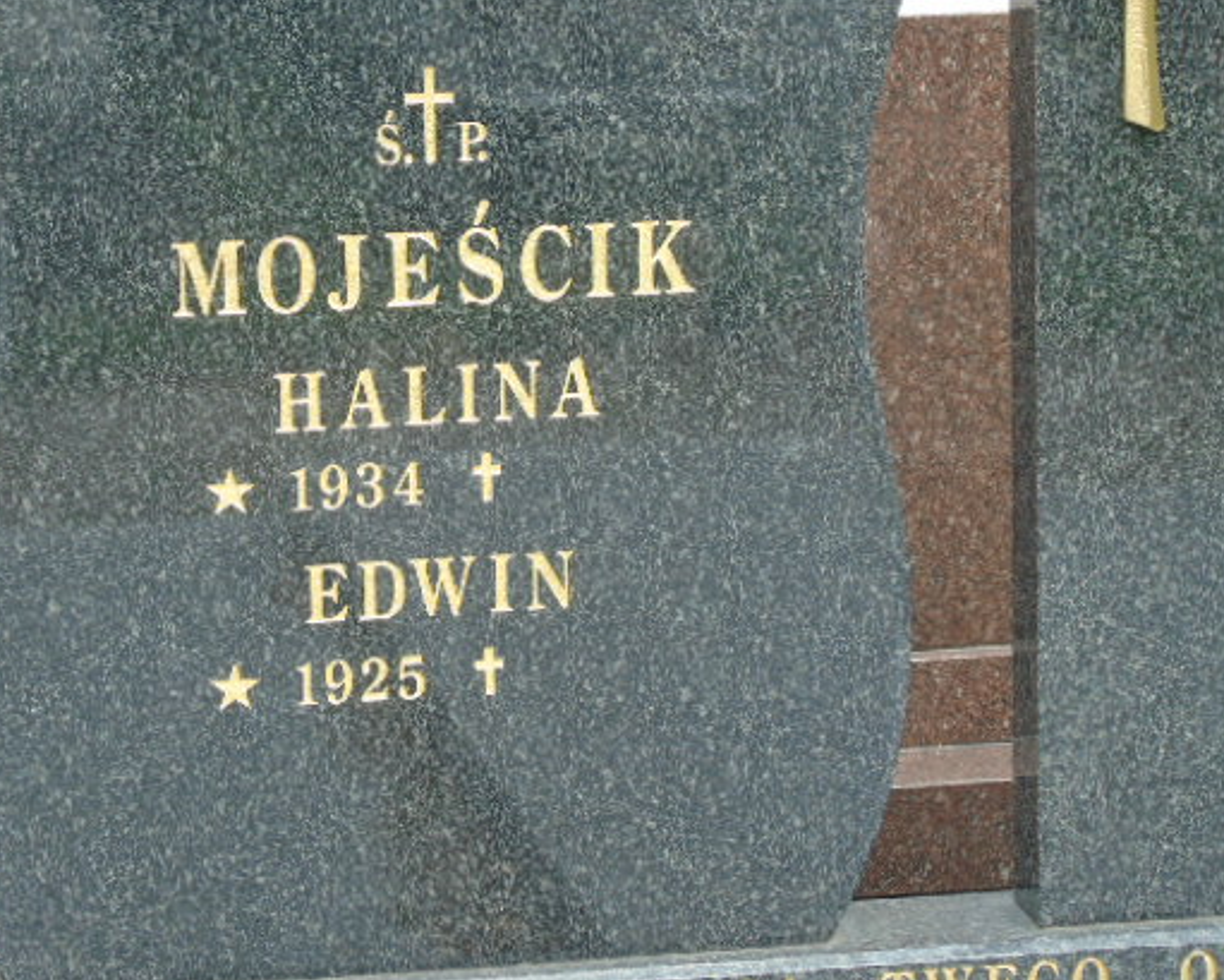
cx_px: 503
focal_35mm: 132
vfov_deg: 11.7
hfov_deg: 14.6
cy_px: 470
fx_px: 4783
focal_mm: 19
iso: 80
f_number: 4.4
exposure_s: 1/125
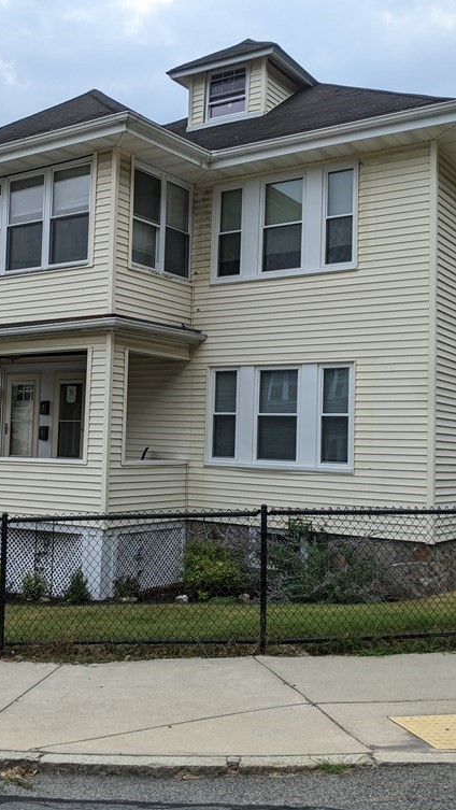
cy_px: 404
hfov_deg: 29.3
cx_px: 113
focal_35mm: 40
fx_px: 859
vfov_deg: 50.5
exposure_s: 1/4695
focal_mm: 4.44
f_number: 1.8
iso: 60
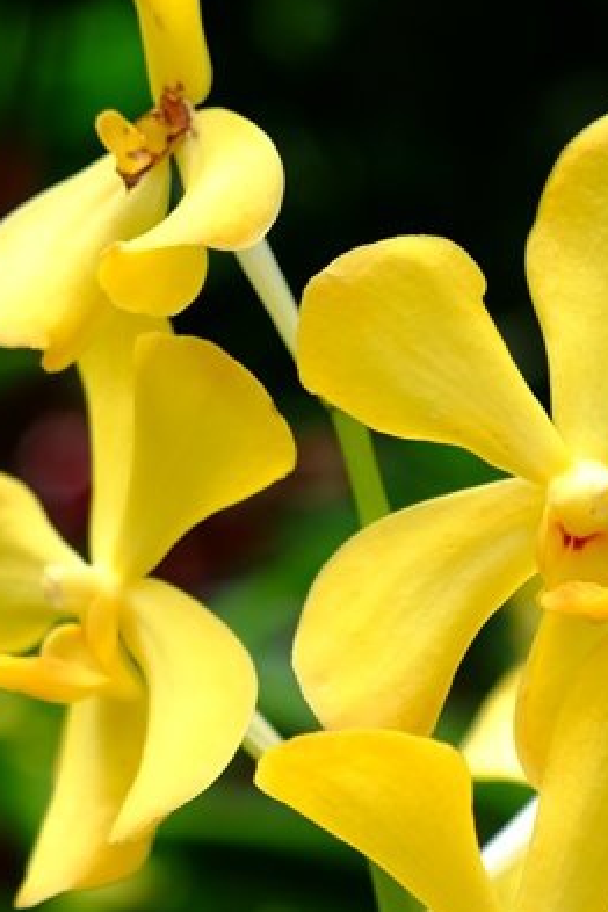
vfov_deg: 14.8
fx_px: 3420
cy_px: 986
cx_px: 480
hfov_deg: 10.1
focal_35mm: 135
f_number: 3.6
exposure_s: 1/210
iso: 200
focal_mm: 39
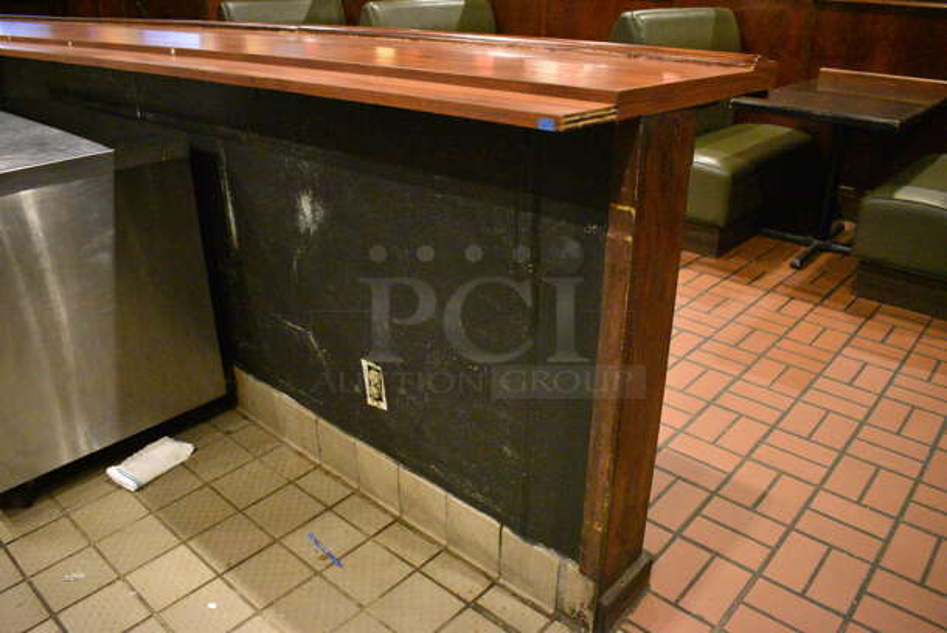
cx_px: 474
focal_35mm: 27
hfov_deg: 67.3
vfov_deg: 48.0
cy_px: 316
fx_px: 711
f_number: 3.5
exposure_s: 1/40
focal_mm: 18
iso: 12800
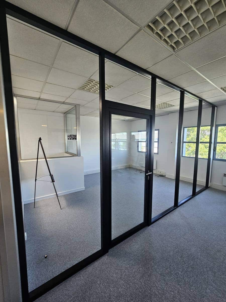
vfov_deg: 106.2
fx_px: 113
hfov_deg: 89.9
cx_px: 113
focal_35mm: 13
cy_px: 151
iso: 200
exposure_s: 1/50
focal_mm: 2.2
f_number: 2.2
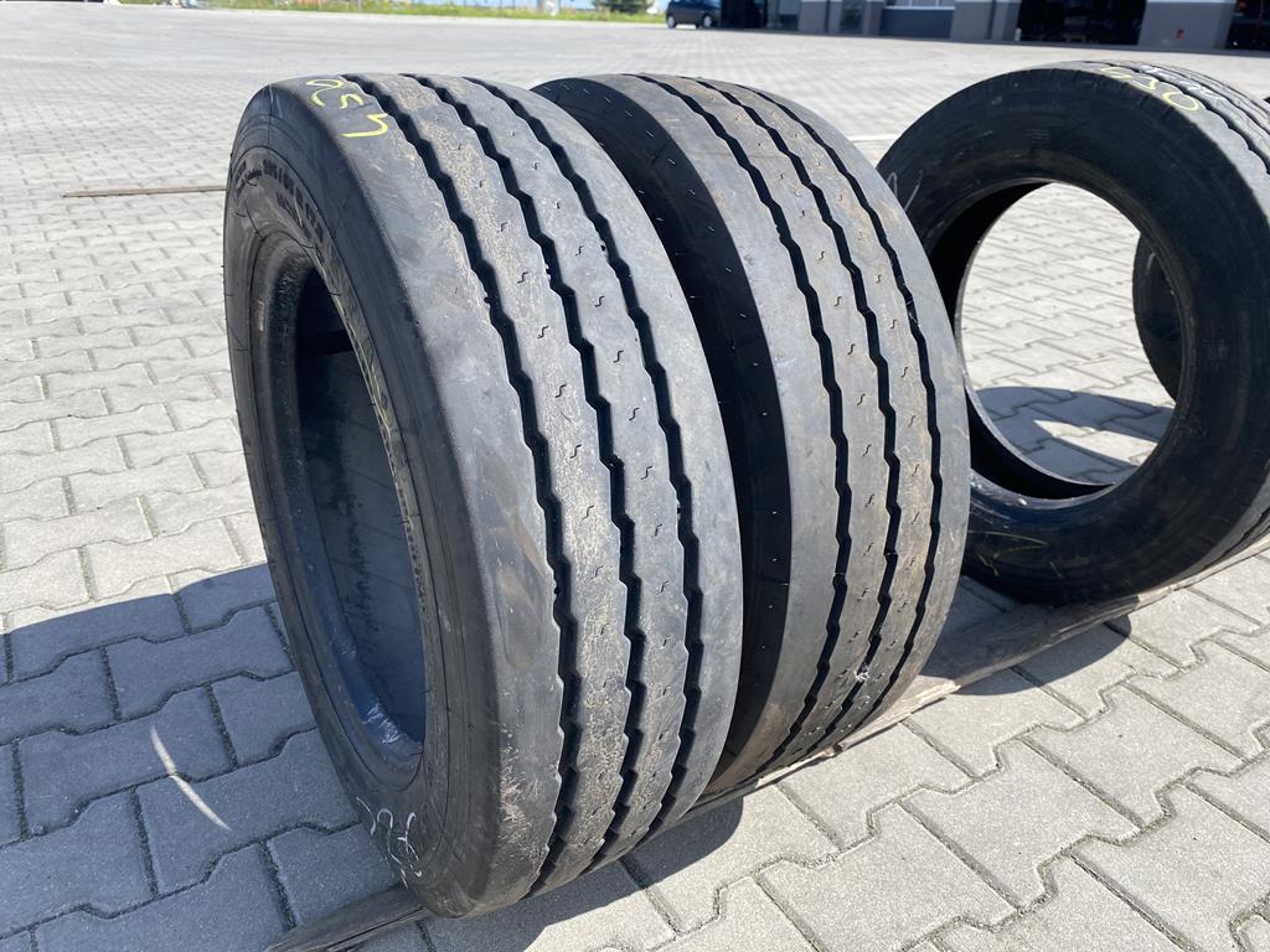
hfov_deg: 67.3
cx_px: 635
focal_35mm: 26
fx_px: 954
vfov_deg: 53.1
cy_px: 476
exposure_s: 1/1346
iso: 32
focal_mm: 4.25
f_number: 1.8
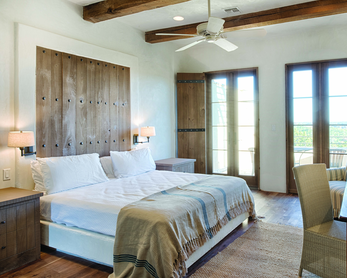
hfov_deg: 61.6
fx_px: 288
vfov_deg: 51.5
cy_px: 137
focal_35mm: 28
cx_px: 209
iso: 400
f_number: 22
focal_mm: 24
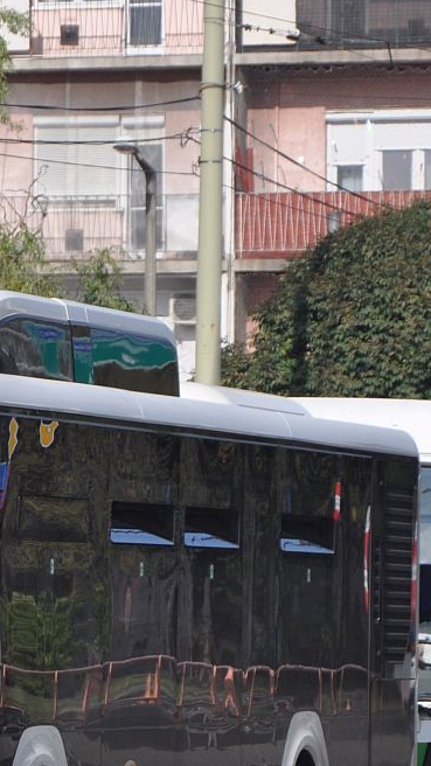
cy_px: 545
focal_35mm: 332
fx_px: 6745
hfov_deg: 3.6
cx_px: -162
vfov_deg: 6.5
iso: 400
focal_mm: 98
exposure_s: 1/1600
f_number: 6.3
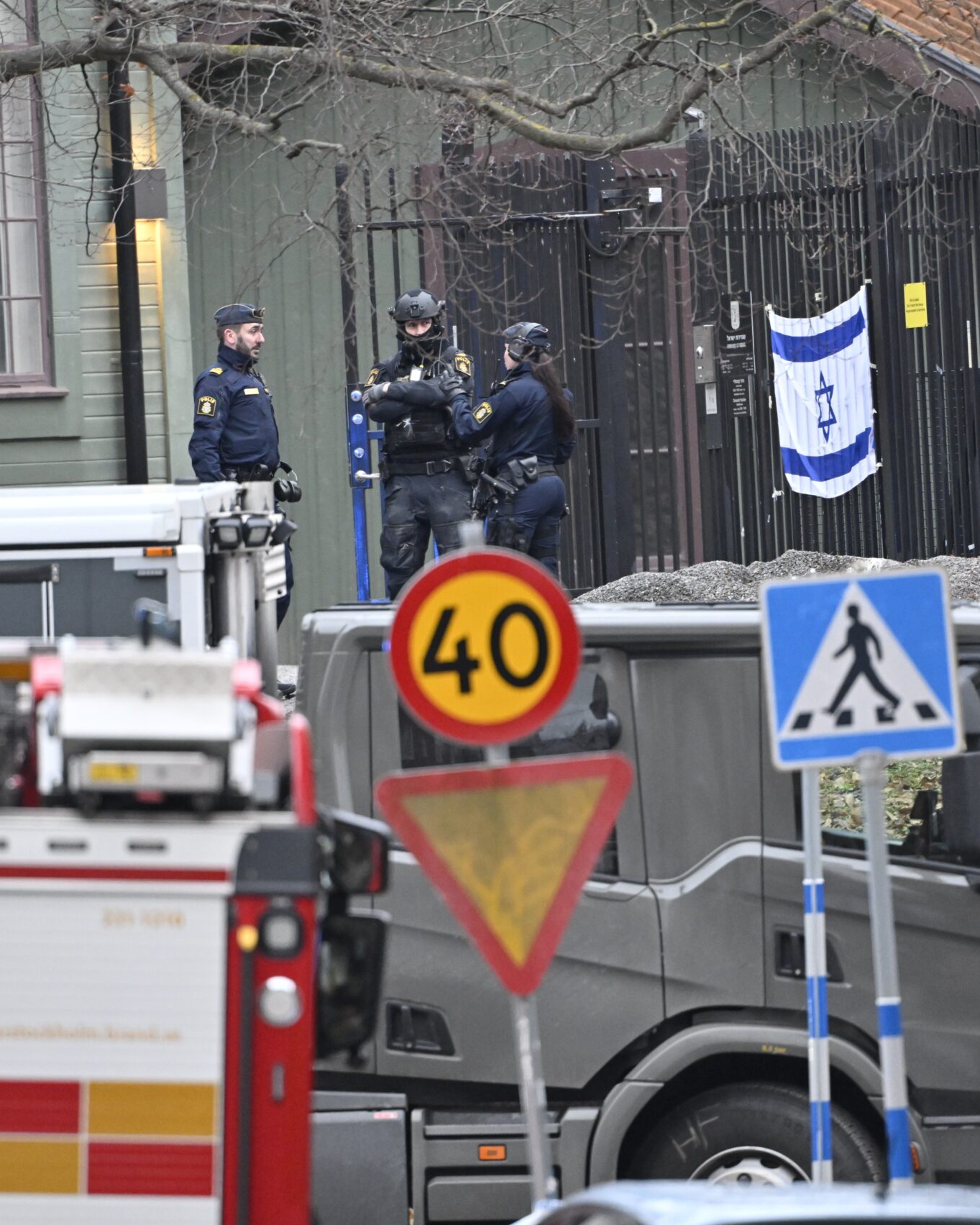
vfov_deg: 2.4
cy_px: 613
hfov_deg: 2.0
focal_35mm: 790
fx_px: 28634
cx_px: 461
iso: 4000
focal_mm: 560
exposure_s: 1/160
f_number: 5.6
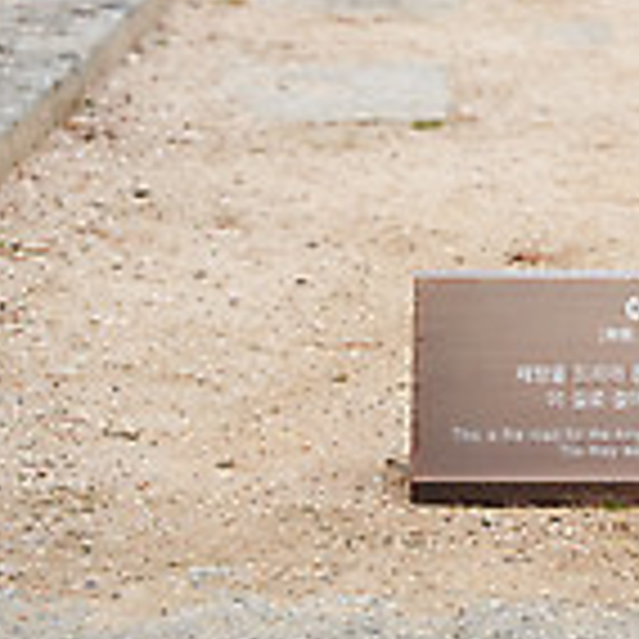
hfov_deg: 12.0
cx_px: 578
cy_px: -166
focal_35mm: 144
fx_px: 3007
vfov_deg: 11.8
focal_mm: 60
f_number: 5.6
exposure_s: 1/4000
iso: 1000
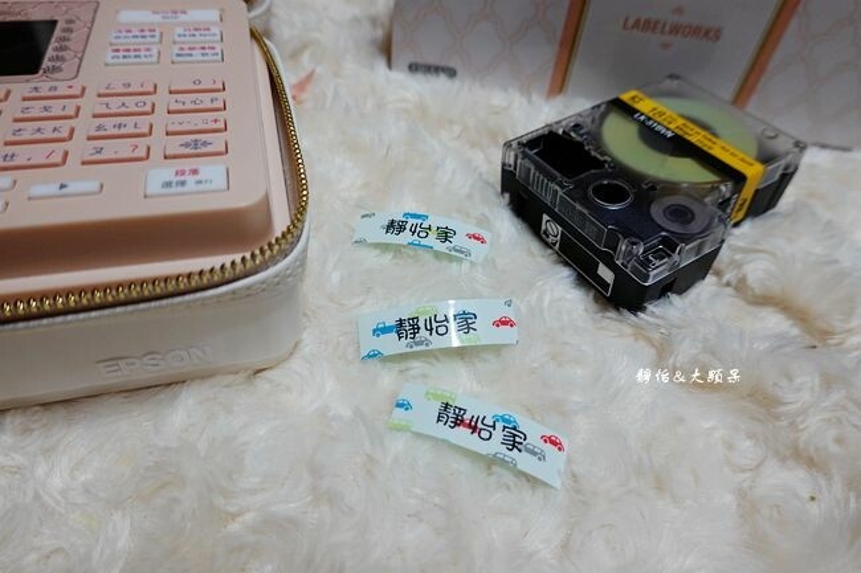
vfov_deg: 53.1
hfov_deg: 73.8
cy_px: 286
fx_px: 574
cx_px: 430
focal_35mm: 24
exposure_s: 1/30
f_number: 2.8
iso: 200
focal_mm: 9
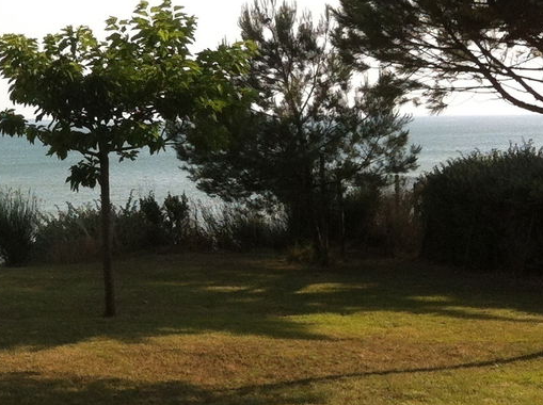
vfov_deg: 13.3
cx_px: -169
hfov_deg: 16.9
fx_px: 1723
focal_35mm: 110
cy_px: 71
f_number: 2.8
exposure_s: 1/1077
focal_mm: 3.85
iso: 80
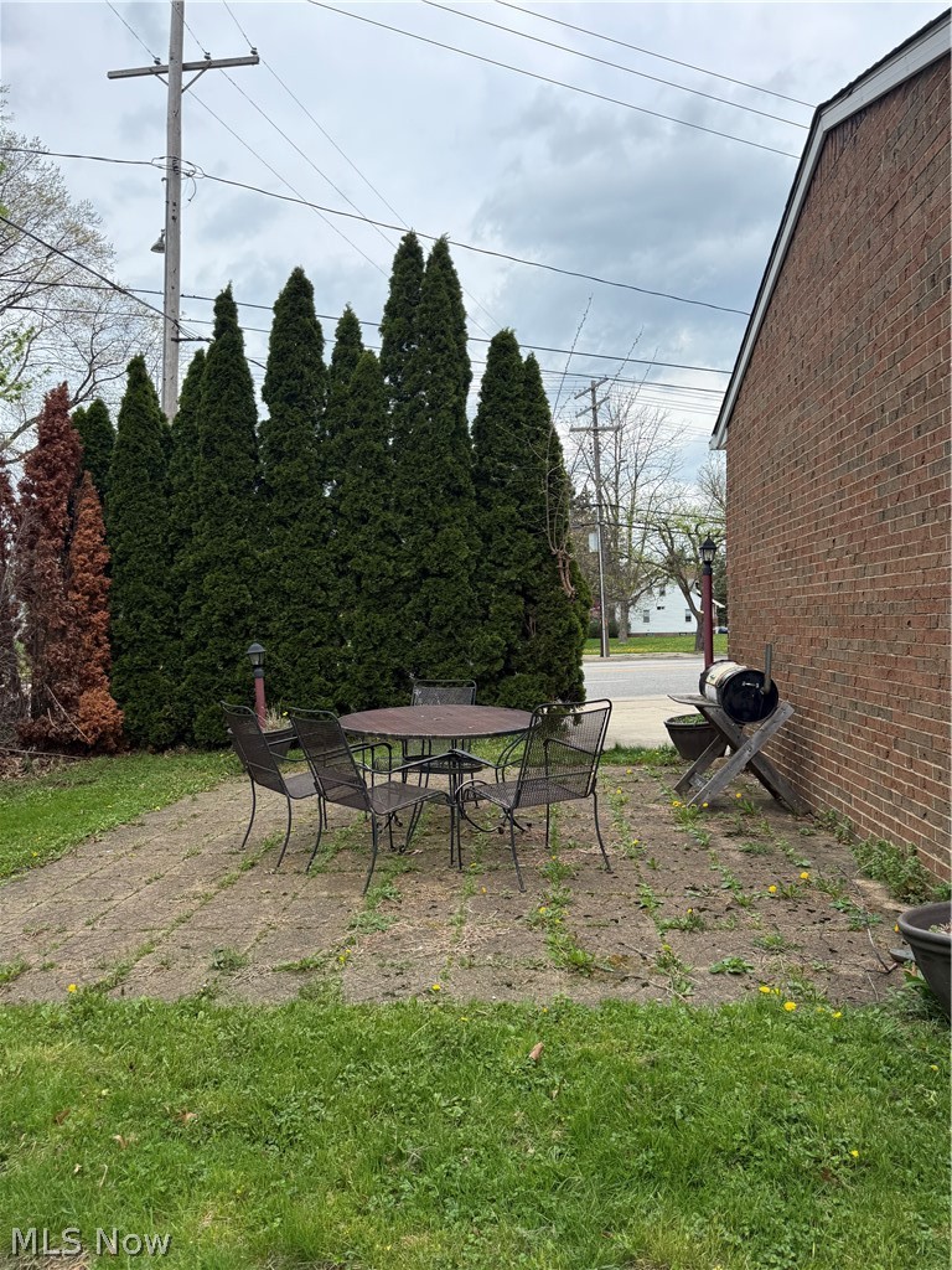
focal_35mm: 24
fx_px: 880
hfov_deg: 56.8
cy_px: 635
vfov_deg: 71.6
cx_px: 476
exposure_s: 1/3279
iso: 80
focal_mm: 6.76
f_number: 1.78
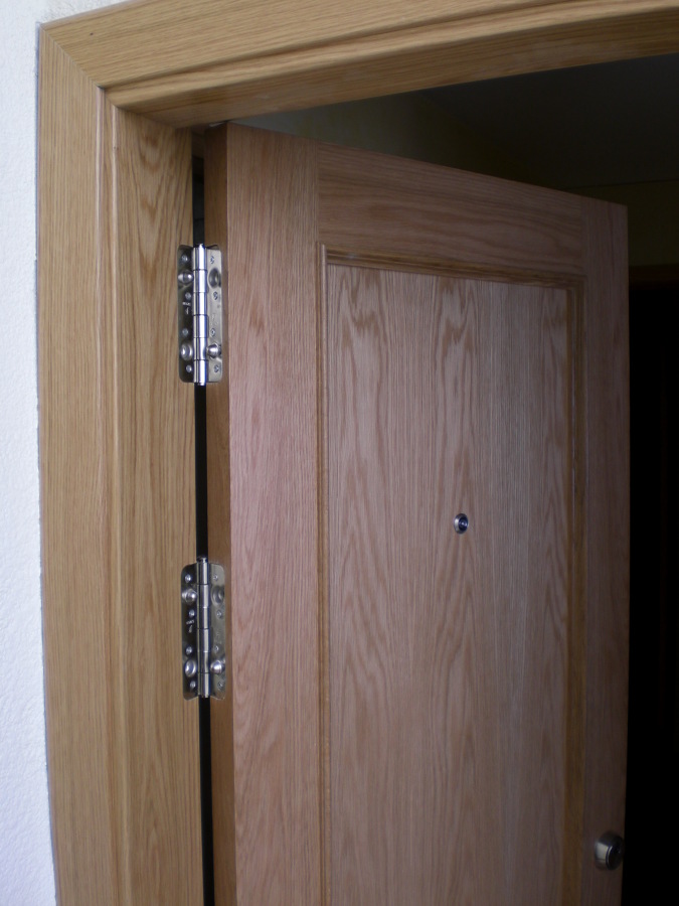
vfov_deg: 49.0
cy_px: 453
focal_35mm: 38
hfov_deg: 37.7
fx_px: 994
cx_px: 340
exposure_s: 1/60
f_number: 3.1
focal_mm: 6.3
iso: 50
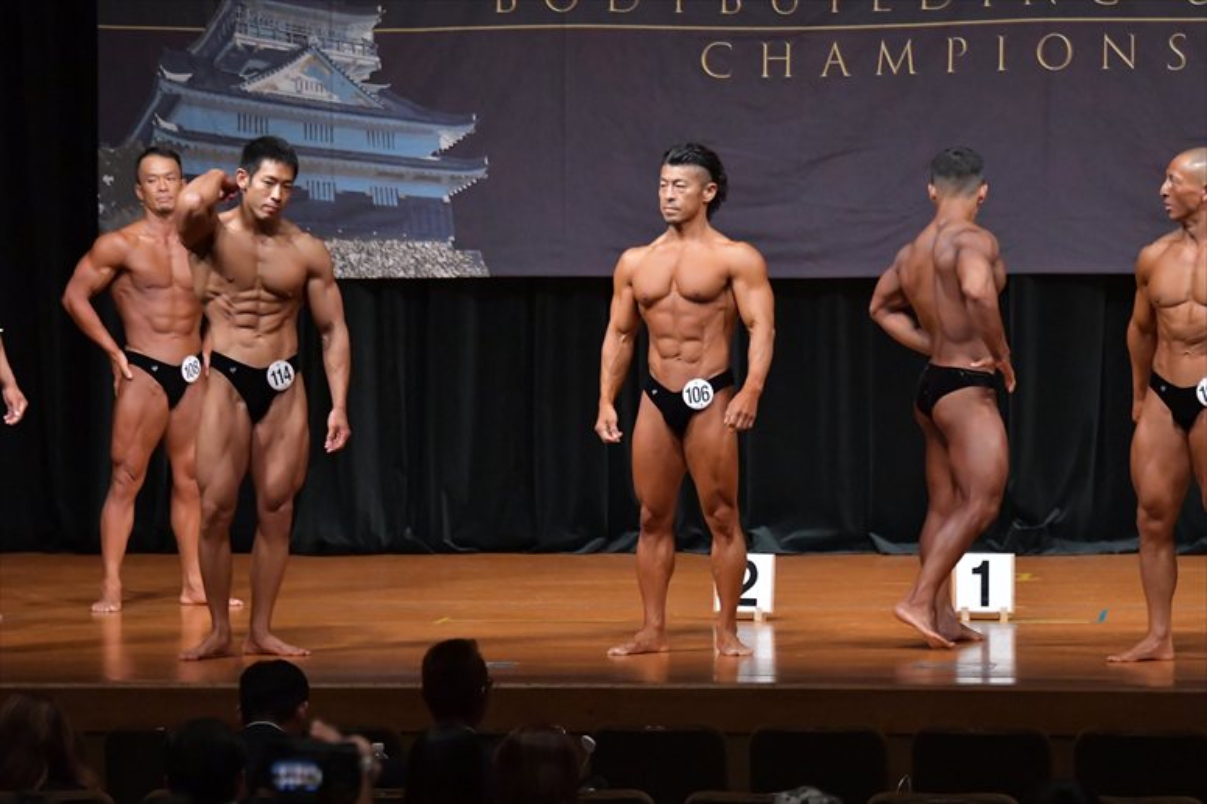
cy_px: 402
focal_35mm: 187
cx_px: 604
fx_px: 6267
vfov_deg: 7.3
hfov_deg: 11.0
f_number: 5.6
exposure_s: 1/400
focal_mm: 125
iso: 6400
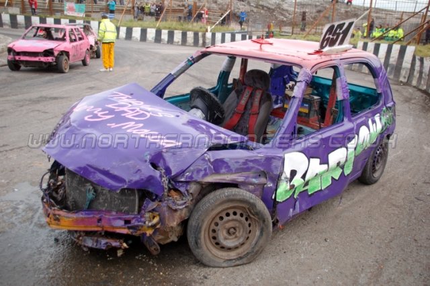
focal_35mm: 33
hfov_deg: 57.2
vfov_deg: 39.9
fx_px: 394
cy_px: 143
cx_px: 215
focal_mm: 22
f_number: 4
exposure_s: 1/500
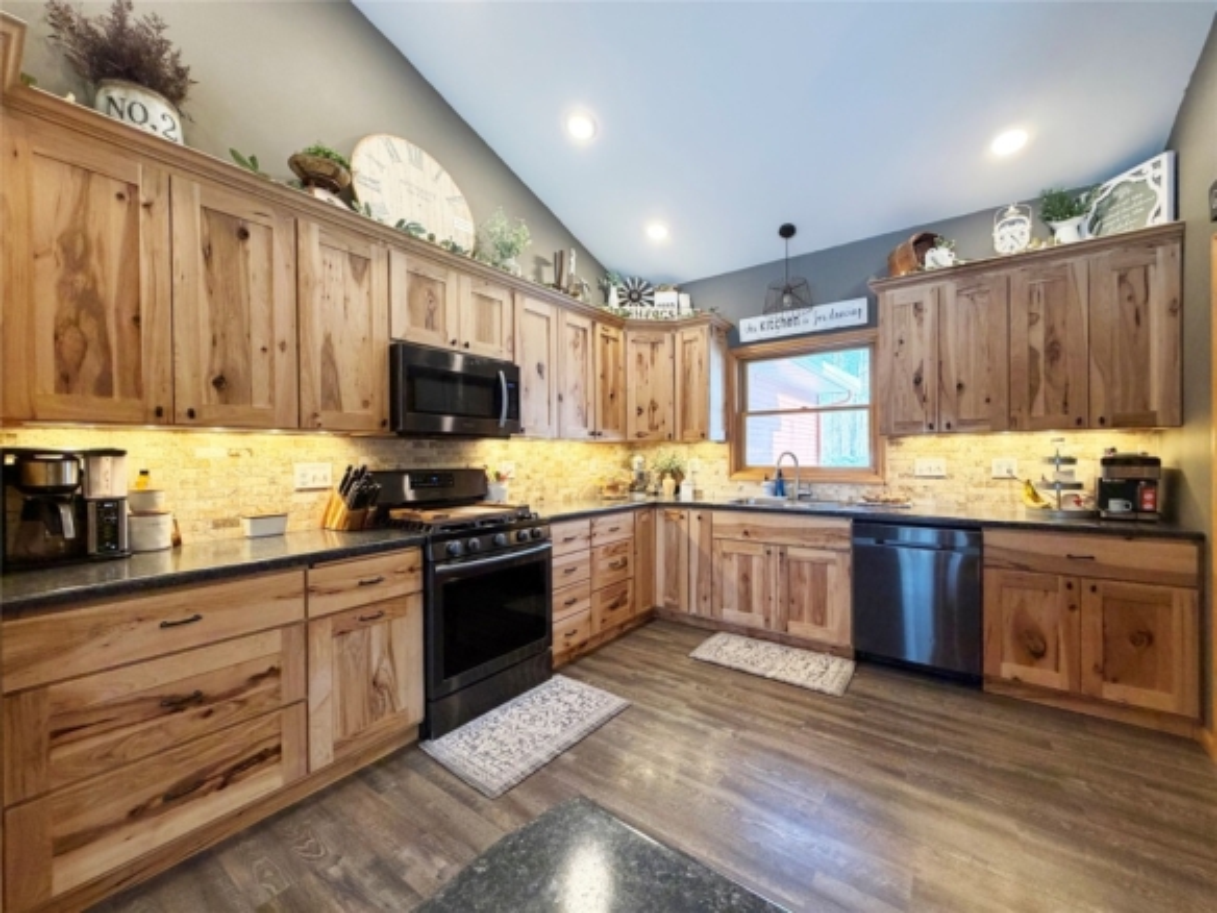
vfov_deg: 85.7
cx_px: 608
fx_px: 492
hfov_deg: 102.1
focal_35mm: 14
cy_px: 456
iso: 200
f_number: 2.2
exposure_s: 1/60
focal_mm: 2.22
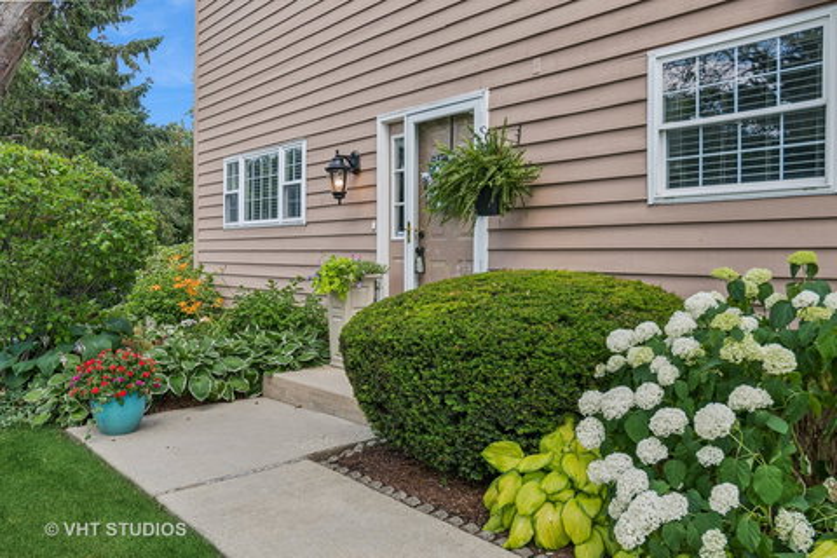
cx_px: 418
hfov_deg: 64.6
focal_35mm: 28
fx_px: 663
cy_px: 279
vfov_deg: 45.7
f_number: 8
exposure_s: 1/160
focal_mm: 19
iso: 250
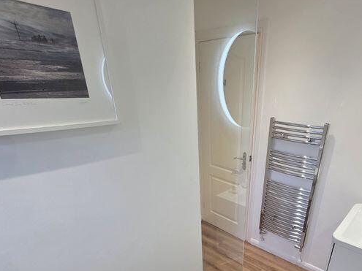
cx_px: 231
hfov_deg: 77.3
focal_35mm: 21
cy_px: 205
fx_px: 220
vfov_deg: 59.8
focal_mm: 2.2
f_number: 1.9
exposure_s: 1/100
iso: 160
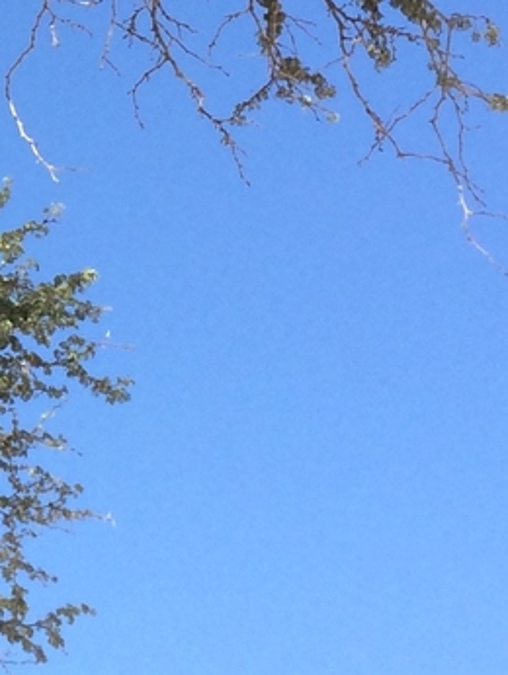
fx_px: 2795
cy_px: -258
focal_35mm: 143
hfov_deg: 9.5
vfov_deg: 13.2
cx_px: -617
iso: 32
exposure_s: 1/1053
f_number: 2.2
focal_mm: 4.15
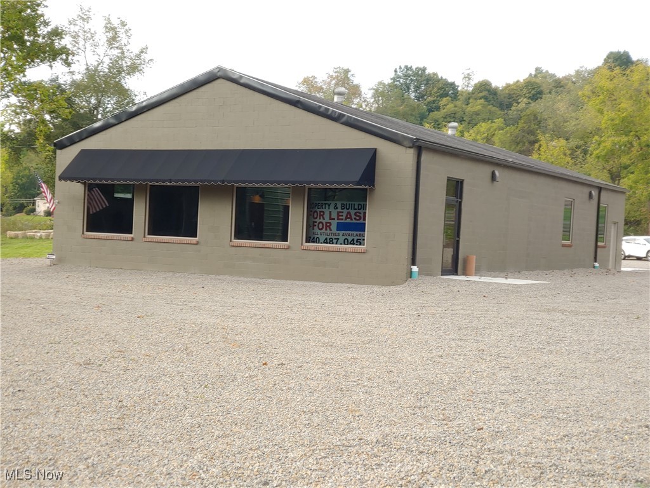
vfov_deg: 29.1
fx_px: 939
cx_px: 325
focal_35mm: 50
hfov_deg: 38.2
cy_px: 244
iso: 50
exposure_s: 1/60
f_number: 2.4
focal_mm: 5.88
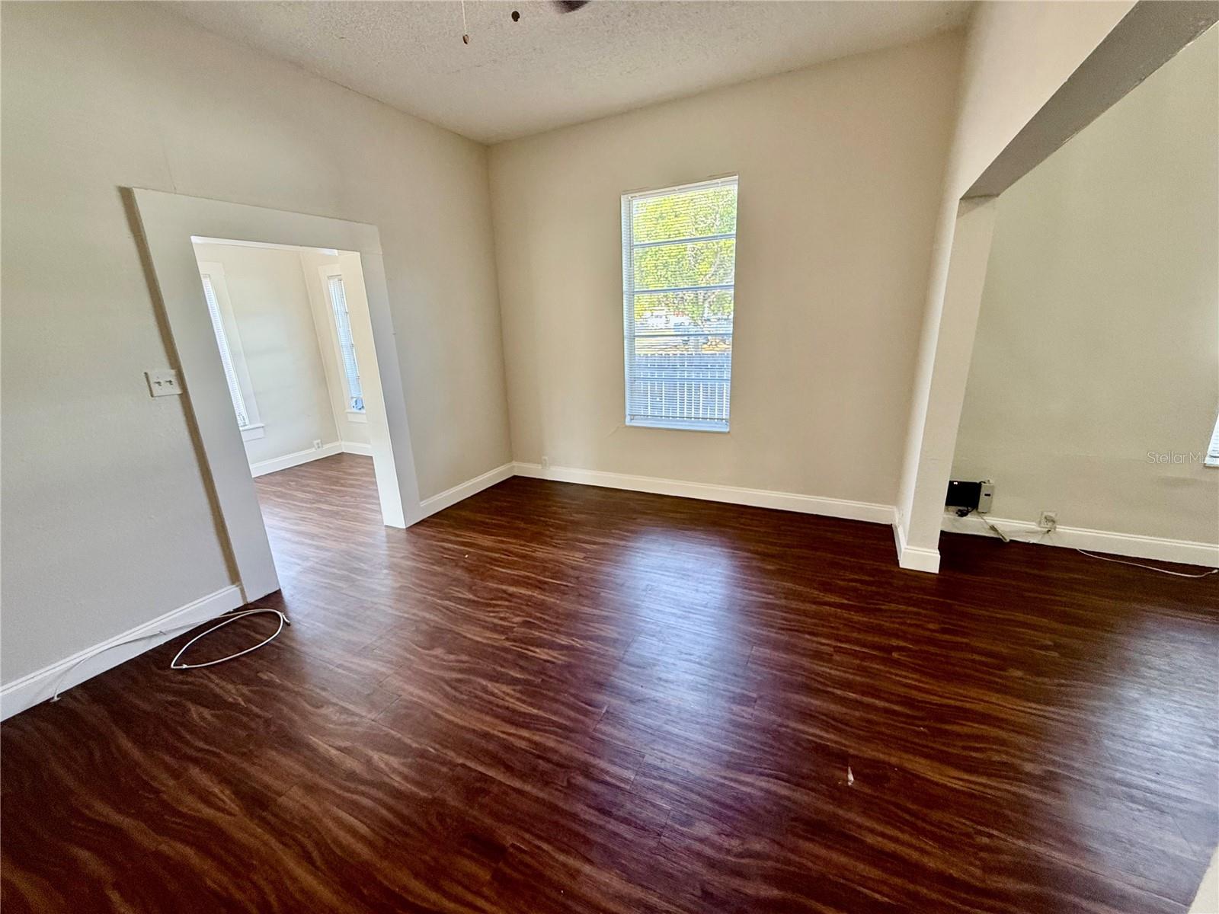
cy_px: 457
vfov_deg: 85.7
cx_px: 610
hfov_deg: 102.1
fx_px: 493
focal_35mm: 14
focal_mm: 2.22
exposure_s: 1/120
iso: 160
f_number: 2.2
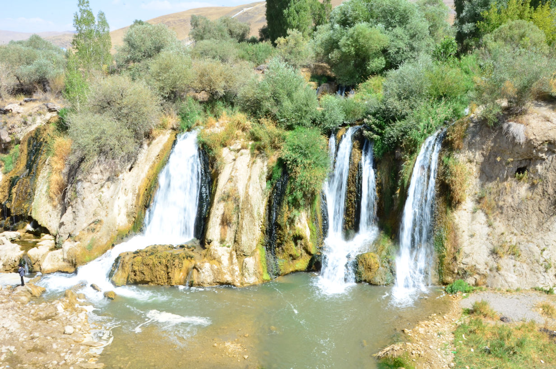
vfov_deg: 41.5
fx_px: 485
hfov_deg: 59.6
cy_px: 184
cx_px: 278
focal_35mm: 32
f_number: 25
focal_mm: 21
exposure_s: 1/25
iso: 200
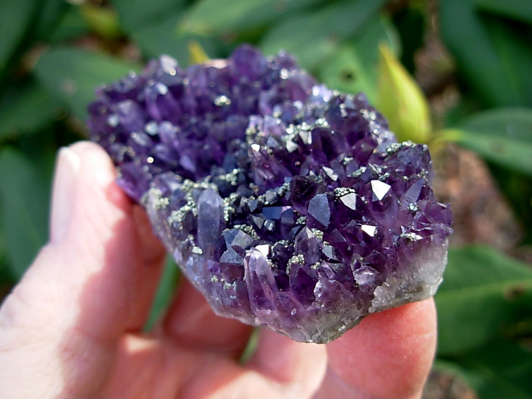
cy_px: 200
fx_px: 584
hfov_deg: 49.0
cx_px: 266
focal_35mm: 38
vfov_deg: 37.7
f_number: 2.9
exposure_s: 1/80.6
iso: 50
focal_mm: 6.3
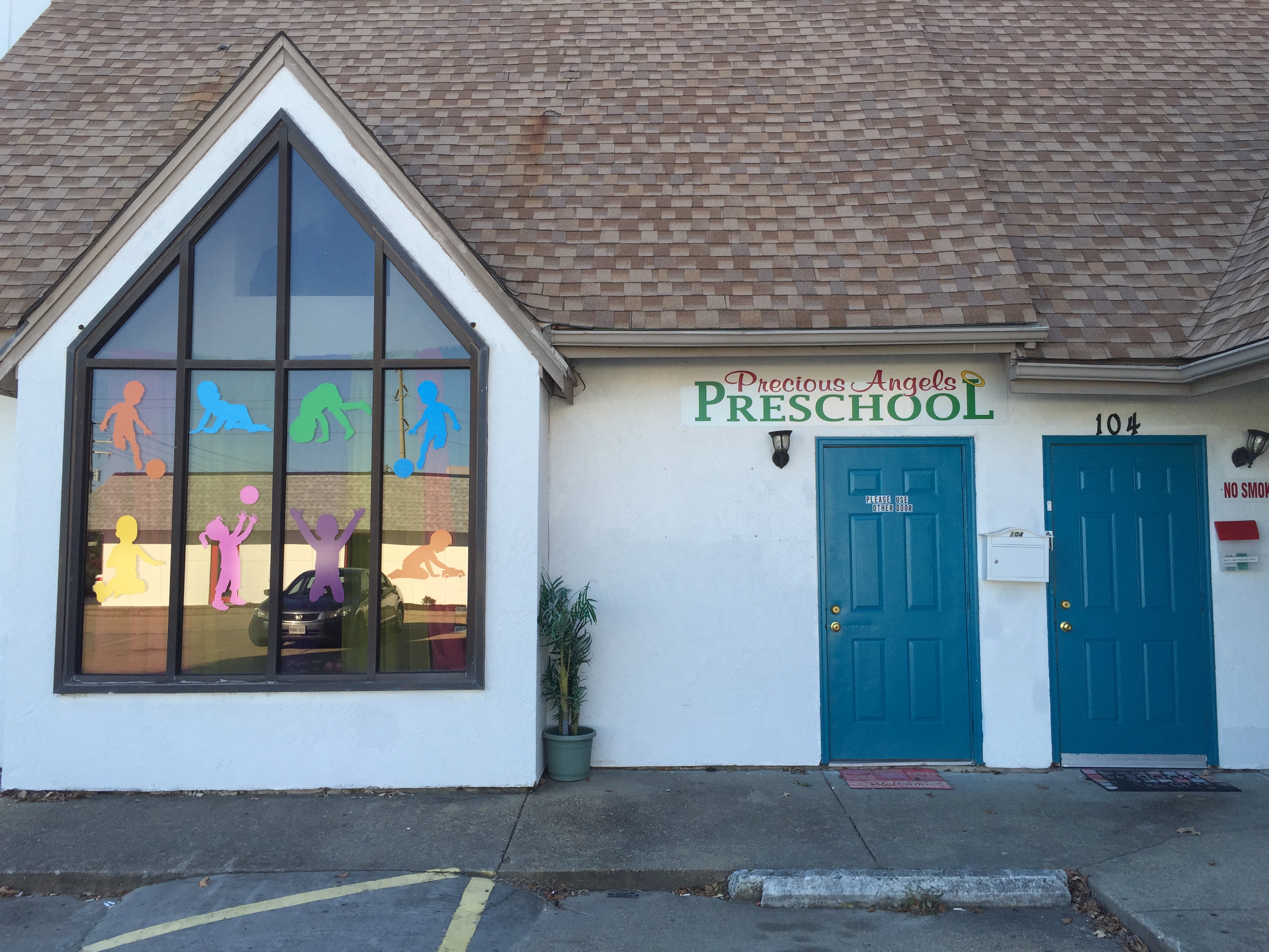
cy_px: 476
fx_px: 1063
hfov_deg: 61.7
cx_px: 634
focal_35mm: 29
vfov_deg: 48.2
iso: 32
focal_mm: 4.15
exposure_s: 1/399
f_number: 2.2
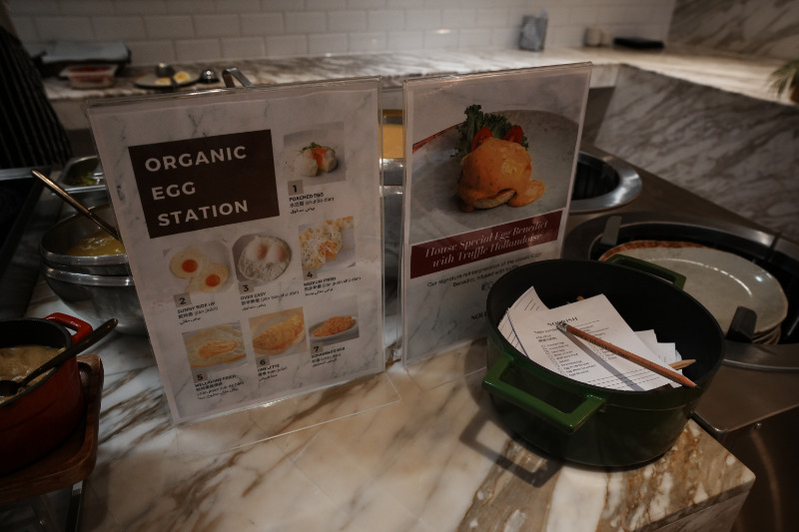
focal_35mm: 22
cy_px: 266
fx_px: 499
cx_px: 400
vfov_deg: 56.1
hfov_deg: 77.3
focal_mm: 15
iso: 640
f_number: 4
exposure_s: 1/50
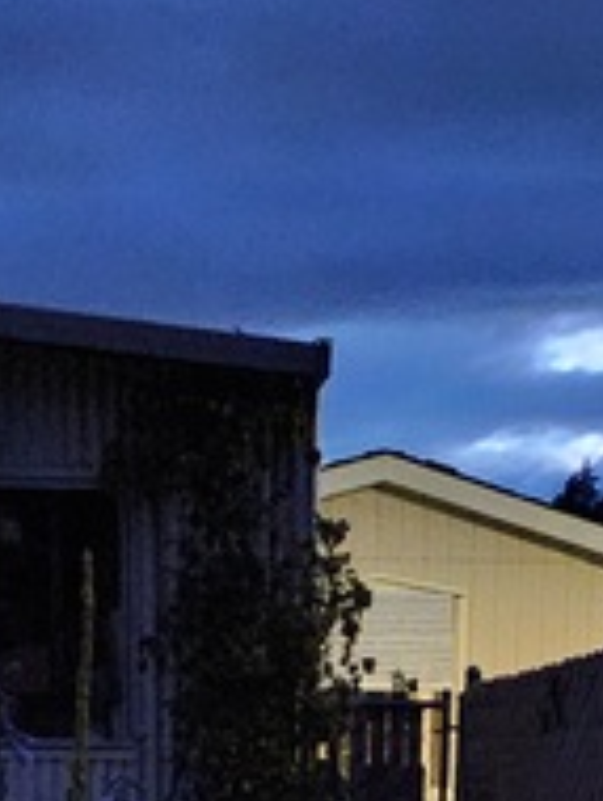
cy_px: 1922
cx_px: 253
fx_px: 2804
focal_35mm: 121
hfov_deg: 12.3
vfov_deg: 12.6
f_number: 1.8
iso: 2500
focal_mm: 6.4
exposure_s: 1/9.99
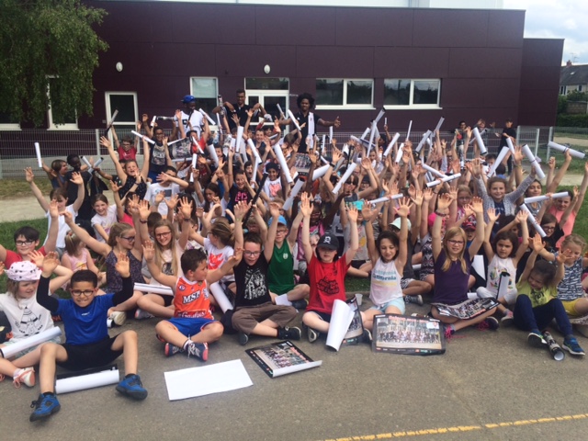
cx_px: 294
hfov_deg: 61.7
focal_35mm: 29
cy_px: 220
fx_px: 493
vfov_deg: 48.2
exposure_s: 1/1414
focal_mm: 4.15
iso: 32
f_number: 2.2
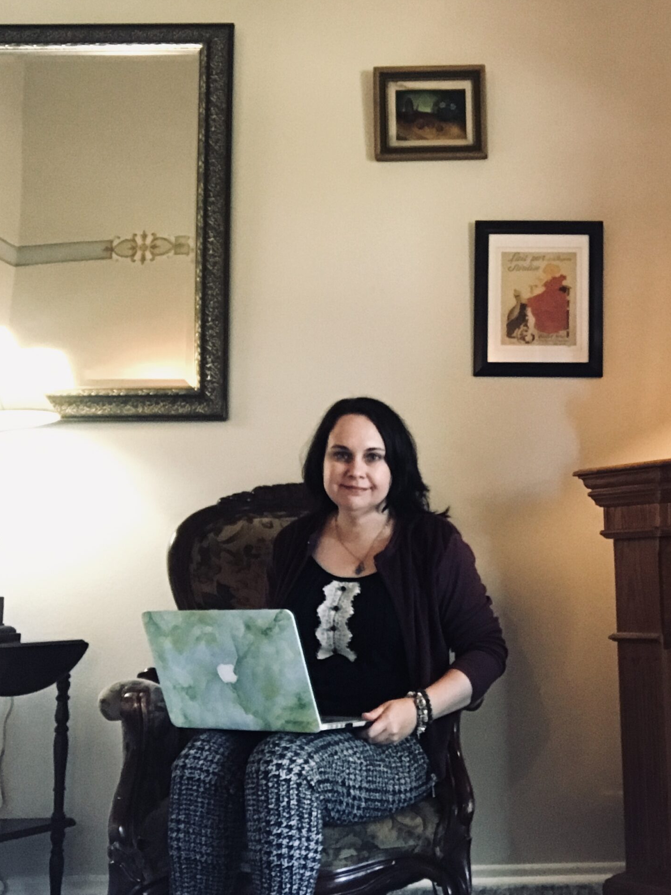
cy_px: 447
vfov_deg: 43.8
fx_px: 1111
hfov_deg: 32.6
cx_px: 546
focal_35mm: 43
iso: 200
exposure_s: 1/20
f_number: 2.2
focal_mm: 2.87
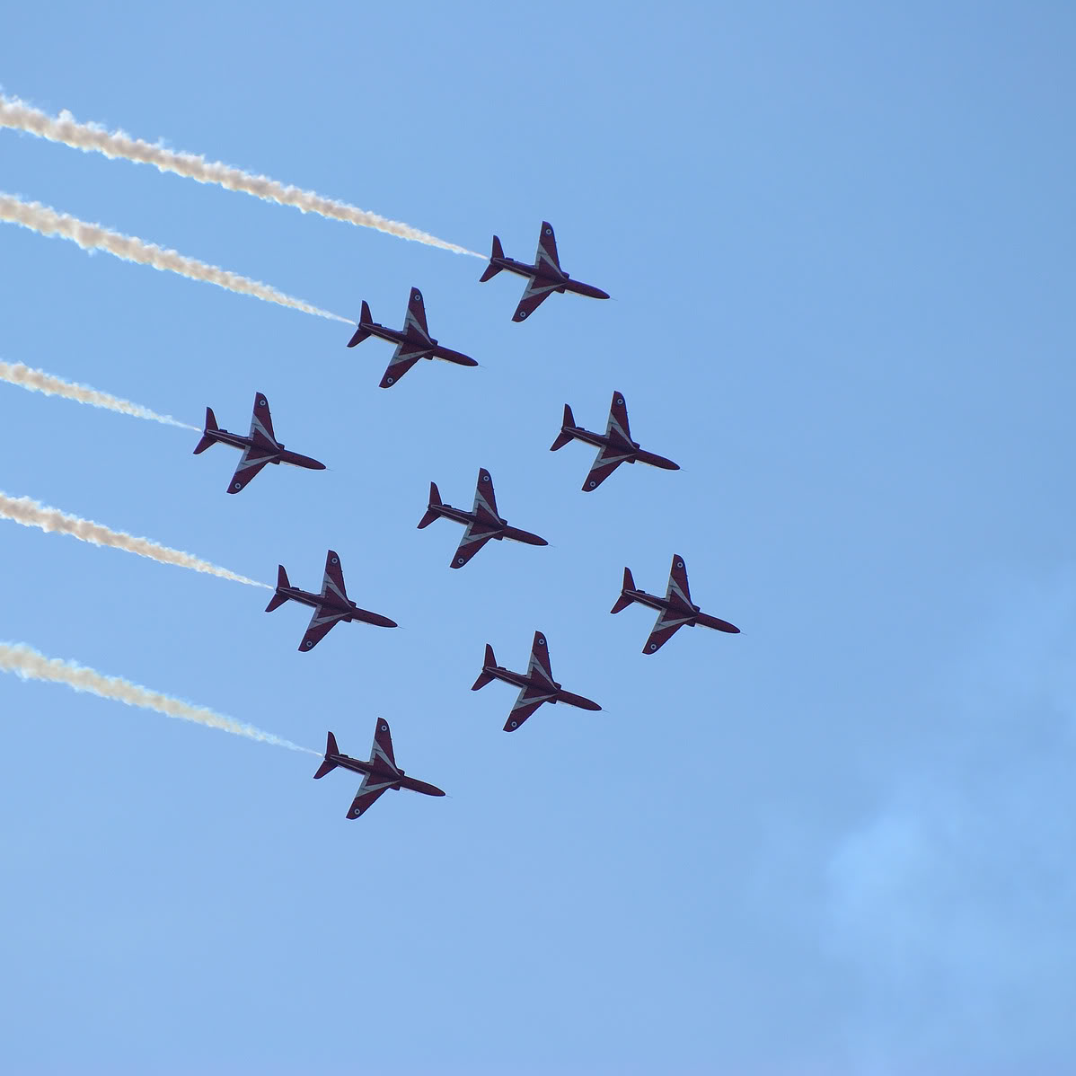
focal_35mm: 382
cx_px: 532
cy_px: 538
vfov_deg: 4.6
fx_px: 13434
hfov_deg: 4.6
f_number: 8
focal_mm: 200
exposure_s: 1/1000
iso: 100
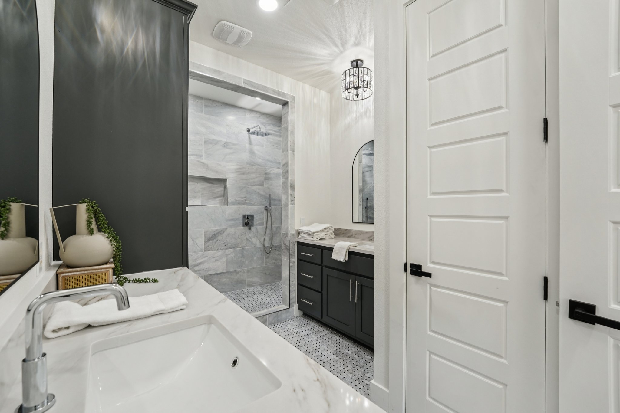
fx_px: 251
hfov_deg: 101.9
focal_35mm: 15
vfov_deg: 78.8
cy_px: 206
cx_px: 310
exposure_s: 1/30
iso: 400
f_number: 8
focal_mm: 14.6
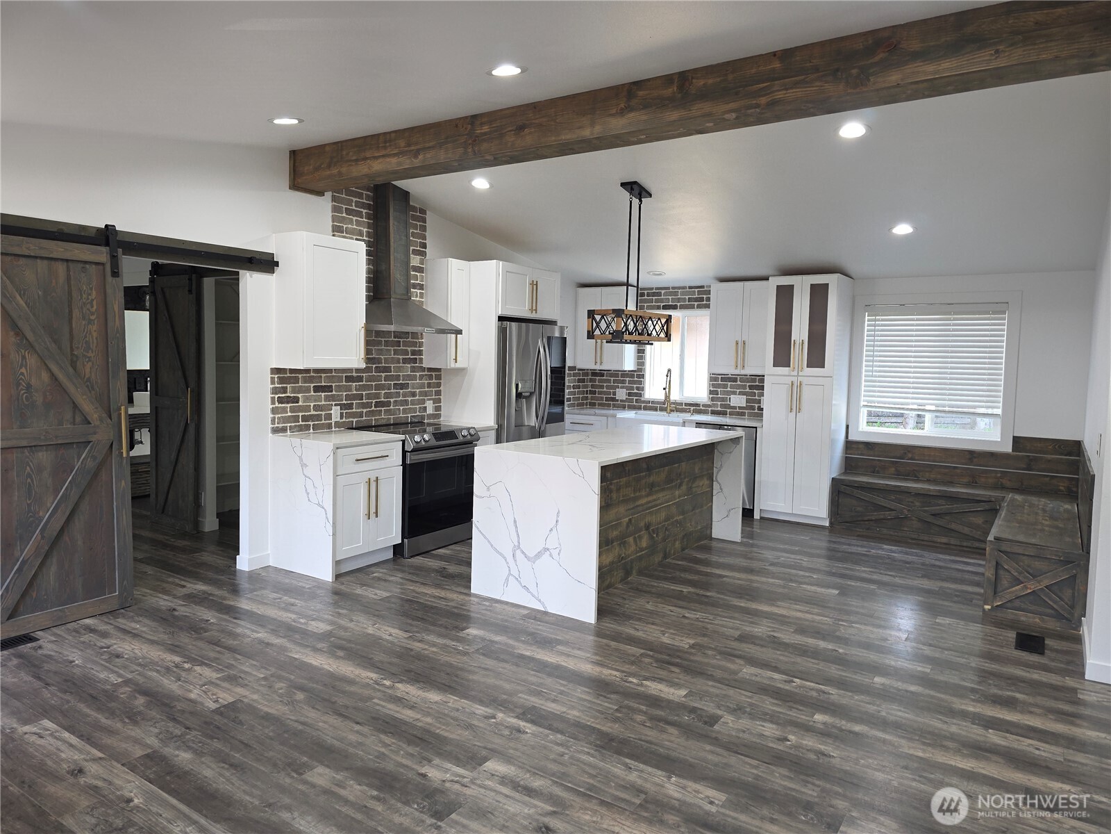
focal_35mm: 23
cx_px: 556
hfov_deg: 73.9
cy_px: 417
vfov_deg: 58.9
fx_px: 738
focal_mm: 6.3
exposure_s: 1/60
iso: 100
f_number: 1.7
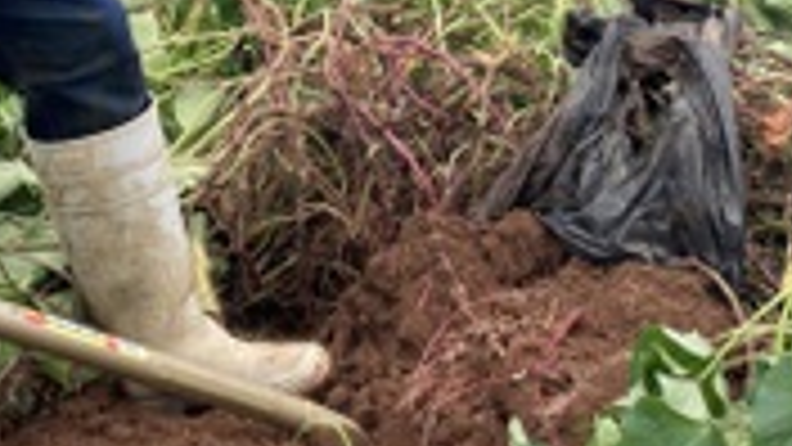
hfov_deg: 25.6
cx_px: 432
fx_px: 1743
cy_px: -230
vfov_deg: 13.7
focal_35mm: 83
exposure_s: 1/796
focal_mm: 3.99
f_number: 1.8
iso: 20
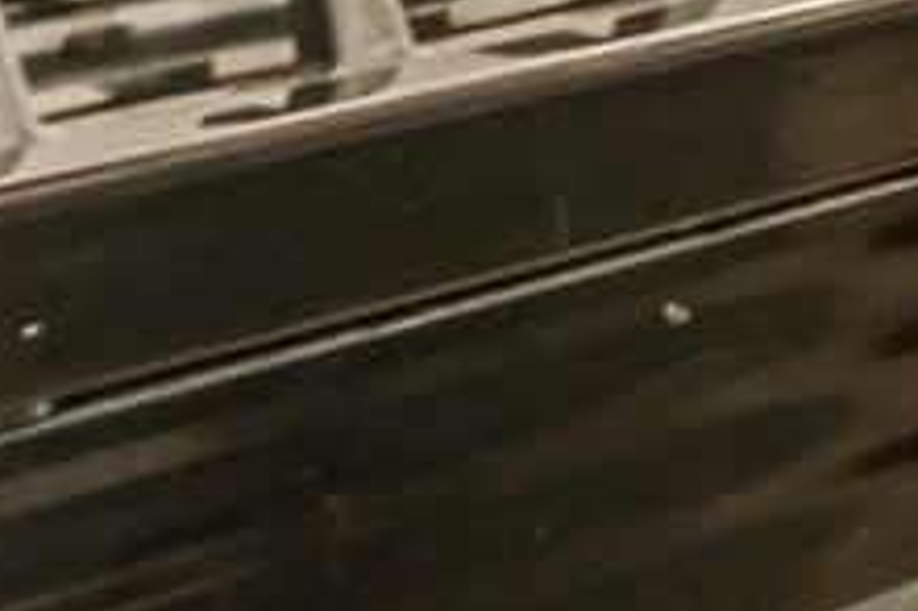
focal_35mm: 110
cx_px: 3203
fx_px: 2803
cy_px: -719
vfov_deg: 11.0
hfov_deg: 9.6
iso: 100
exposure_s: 1/13
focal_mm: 10
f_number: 6.3
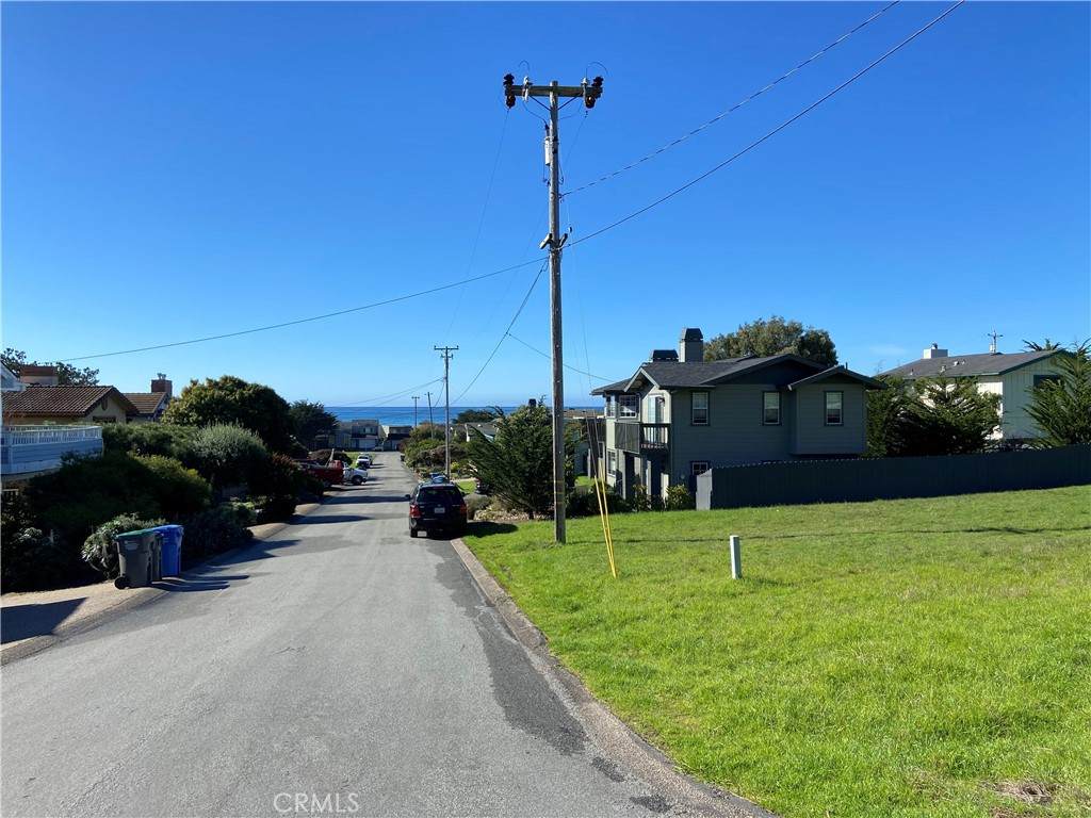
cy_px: 409
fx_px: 819
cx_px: 546
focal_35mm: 26
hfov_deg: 67.3
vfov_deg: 53.1
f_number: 1.8
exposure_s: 1/2755
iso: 32
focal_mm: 4.25
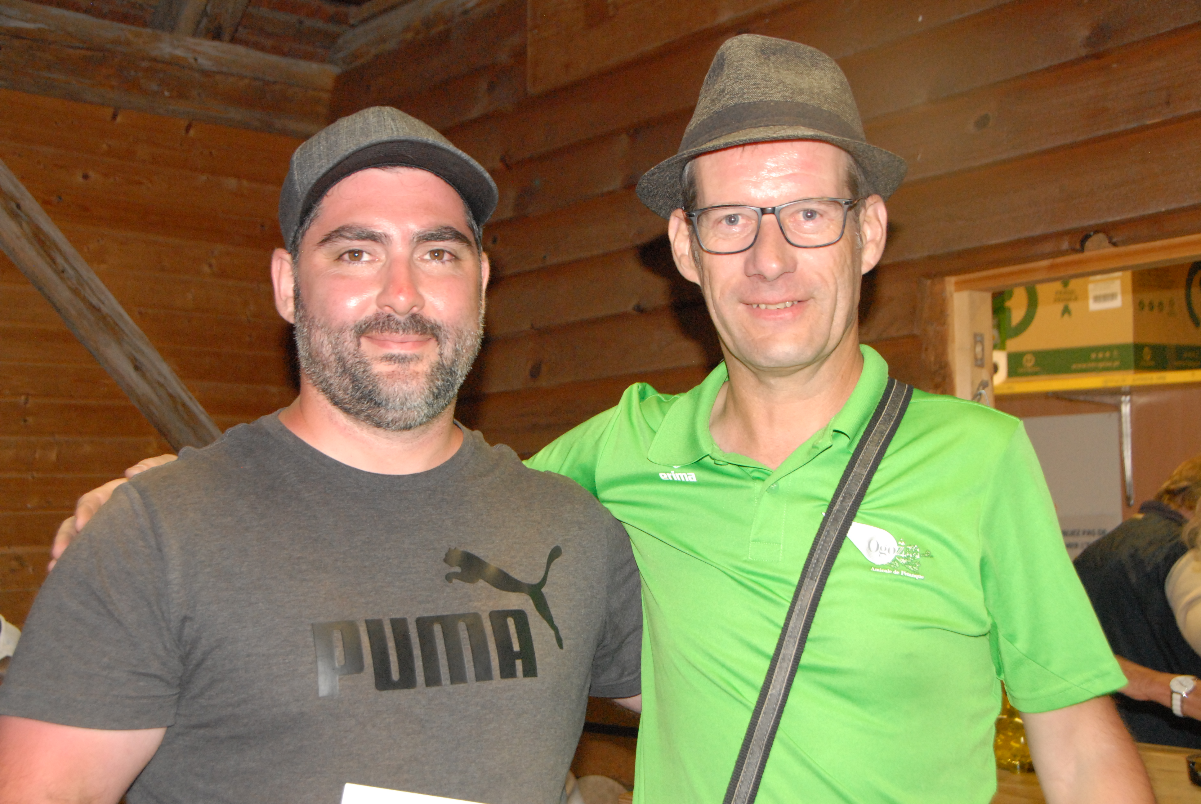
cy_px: 402
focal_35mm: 48
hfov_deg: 41.1
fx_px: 1603
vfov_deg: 28.2
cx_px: 600
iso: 1250
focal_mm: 32
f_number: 5.6
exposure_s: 1/60
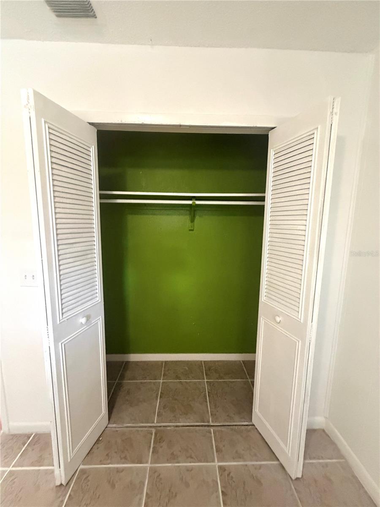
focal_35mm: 14
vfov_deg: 102.1
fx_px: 205
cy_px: 254
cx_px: 190
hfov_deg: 85.7
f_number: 2.2
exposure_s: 1/60
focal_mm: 2.22
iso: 640
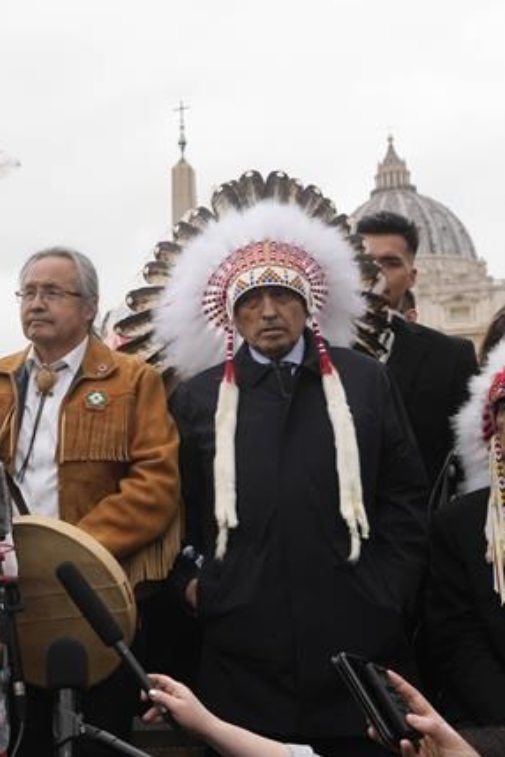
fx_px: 1115
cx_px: -67
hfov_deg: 23.7
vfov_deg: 37.5
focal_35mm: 53
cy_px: 378
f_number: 6.3
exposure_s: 1/500
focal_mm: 35
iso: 250
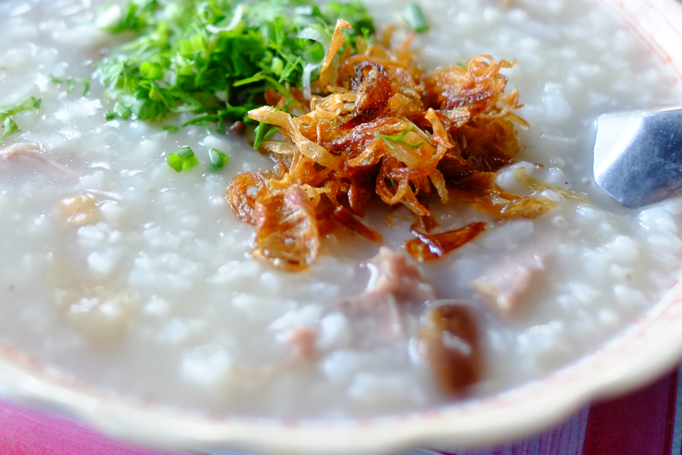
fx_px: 1137
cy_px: 32
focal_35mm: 60
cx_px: 248
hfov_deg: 33.2
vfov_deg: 22.0
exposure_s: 1/80
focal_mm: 18
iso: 800
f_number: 2
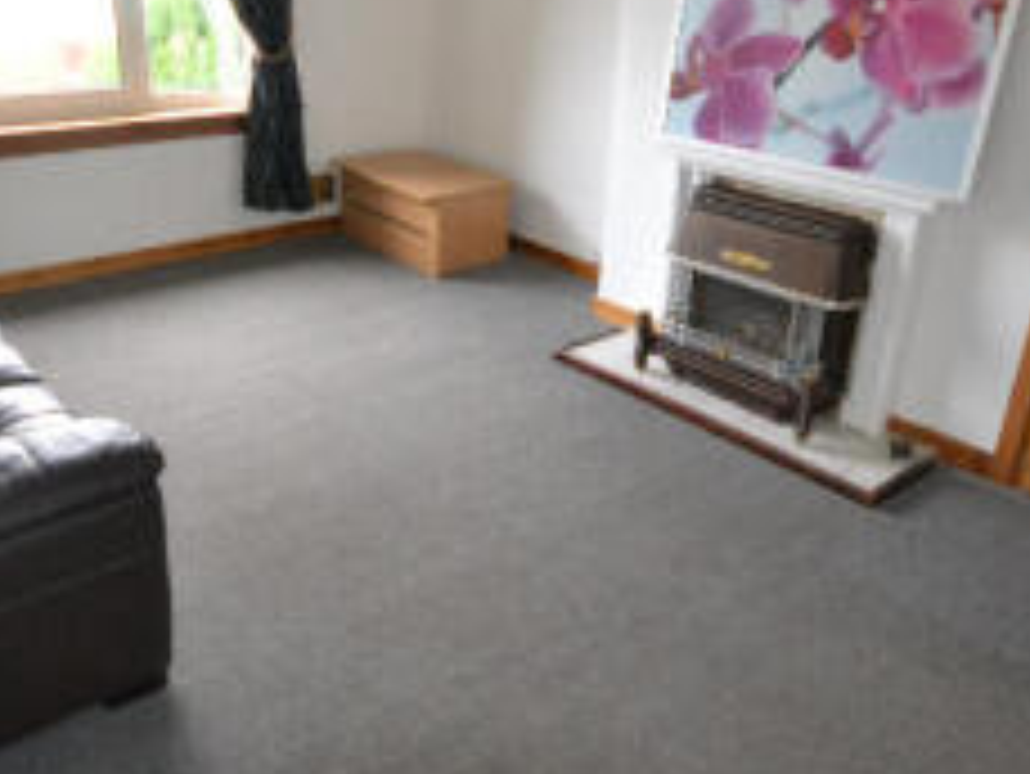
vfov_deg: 46.6
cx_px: 481
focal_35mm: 30
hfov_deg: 59.9
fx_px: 893
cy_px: 317
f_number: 4
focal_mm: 10
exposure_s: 1/60
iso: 1400
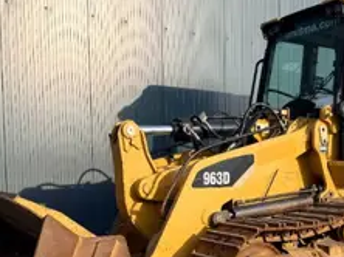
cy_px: 203
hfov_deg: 36.8
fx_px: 516
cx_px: 183
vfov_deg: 27.5
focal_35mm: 52
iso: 80
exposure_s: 1/2232
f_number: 1.78
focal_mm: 6.76
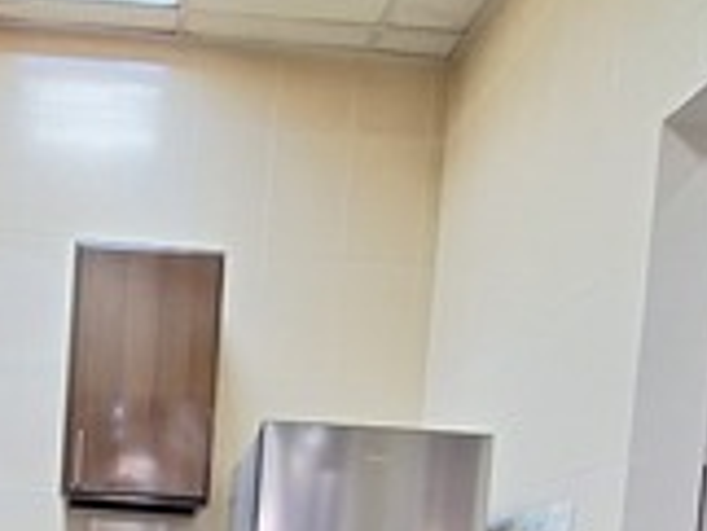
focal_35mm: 37
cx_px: 121
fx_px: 756
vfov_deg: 32.2
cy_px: 634
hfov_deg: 46.9
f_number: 2.2
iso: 400
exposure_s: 1/25
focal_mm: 1.74
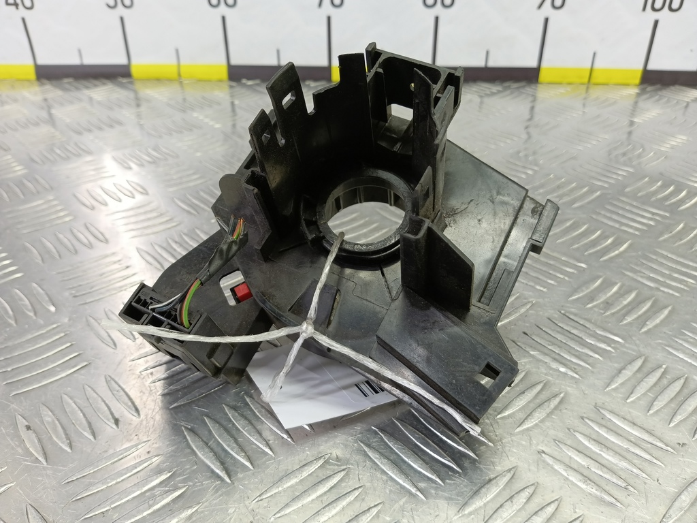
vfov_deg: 58.9
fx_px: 463
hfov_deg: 73.9
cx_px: 348
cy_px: 262
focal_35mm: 23
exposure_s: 1/50
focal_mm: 4.11
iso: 173
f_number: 1.6
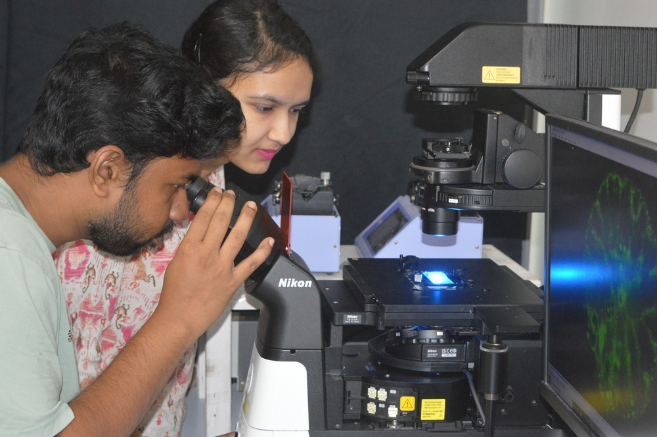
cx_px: 328
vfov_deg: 18.9
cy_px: 218
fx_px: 1313
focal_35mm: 72
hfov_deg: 28.1
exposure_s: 1/60
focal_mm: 48
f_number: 5.3
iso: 3200
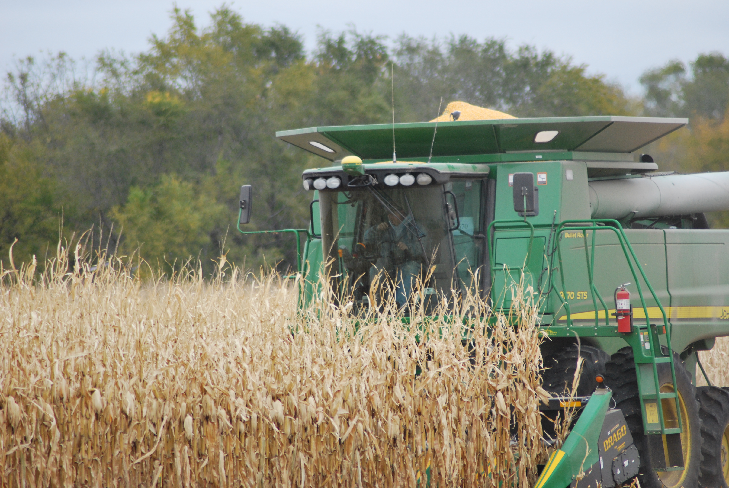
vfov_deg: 3.1
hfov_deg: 4.6
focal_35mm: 450
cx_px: 364
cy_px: 244
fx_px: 9123
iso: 400
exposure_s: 1/500
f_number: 5.6
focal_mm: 300
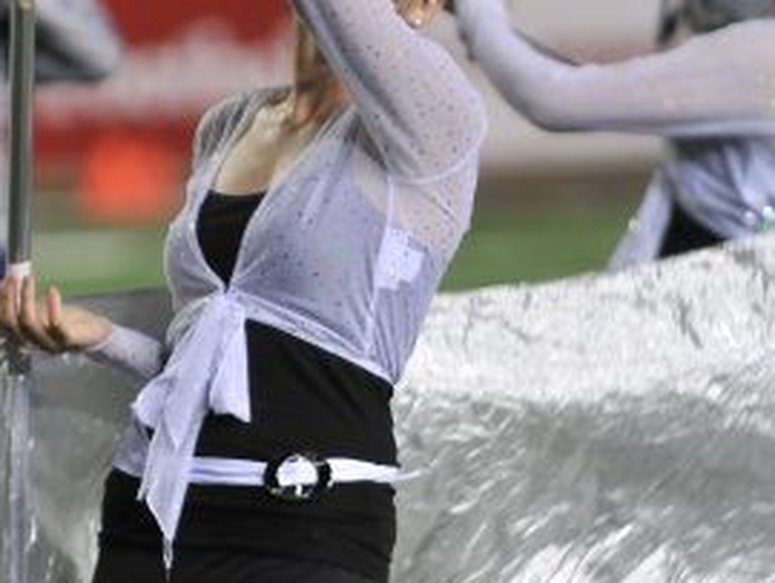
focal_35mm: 640
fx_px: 14341
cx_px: 271
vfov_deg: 2.3
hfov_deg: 3.1
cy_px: 402
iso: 800
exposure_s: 1/250
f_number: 2.8
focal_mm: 200
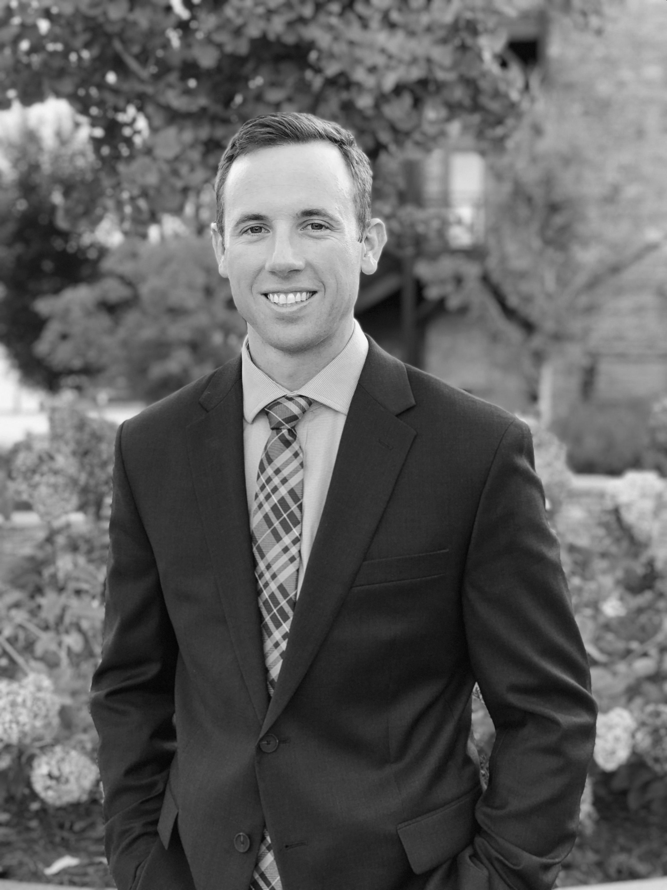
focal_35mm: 57
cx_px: 334
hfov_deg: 25.7
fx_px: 1464
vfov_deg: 33.8
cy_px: 445
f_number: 2.8
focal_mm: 6.6
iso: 32
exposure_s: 1/60
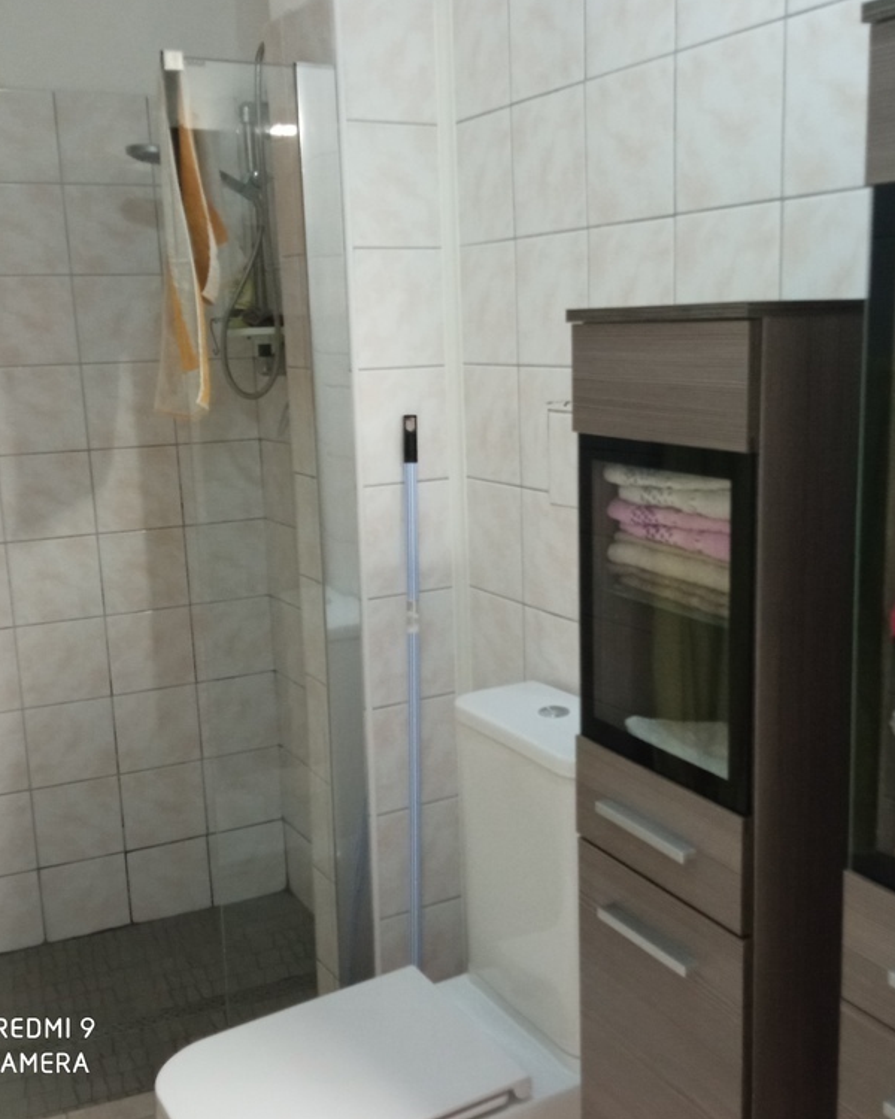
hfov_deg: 41.1
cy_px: 552
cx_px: 506
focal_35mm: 36
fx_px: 1192
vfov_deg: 50.3
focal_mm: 3.79
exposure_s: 1/20
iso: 1120
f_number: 2.2
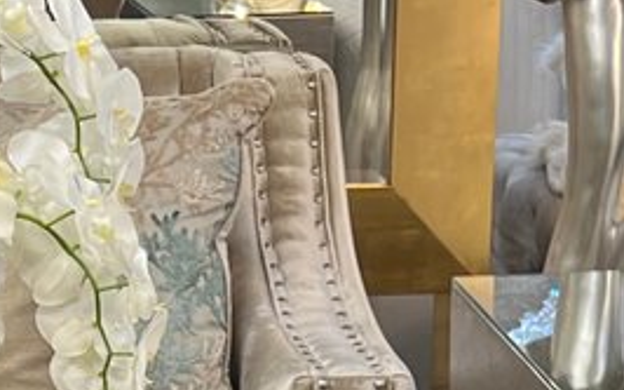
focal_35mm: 157
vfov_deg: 7.7
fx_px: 2669
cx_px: 299
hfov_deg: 13.3
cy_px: 953
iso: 125
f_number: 1.5
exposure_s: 1/120
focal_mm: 5.7
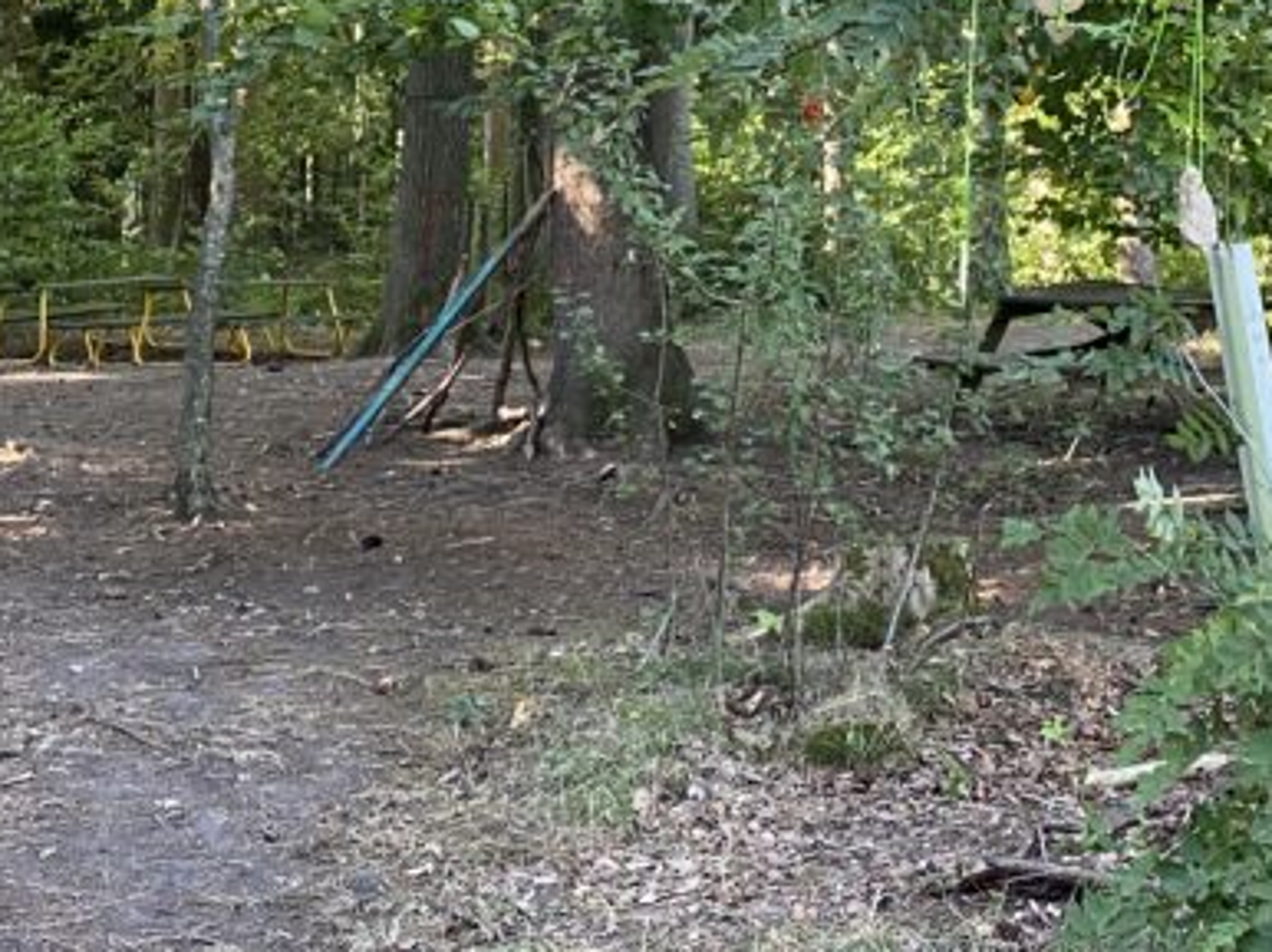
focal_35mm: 69
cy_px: 10
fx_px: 2534
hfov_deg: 28.0
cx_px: 830
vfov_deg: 20.6
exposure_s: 1/82
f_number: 1.8
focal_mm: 4.25
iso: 125
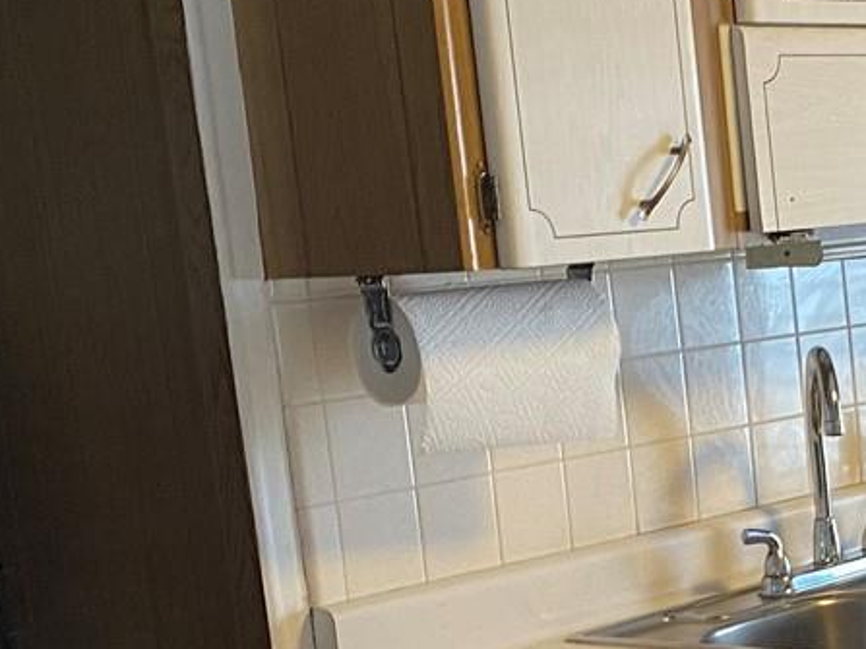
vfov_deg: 15.7
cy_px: 575
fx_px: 2326
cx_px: 1118
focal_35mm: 93
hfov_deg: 19.5
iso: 160
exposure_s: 1/60
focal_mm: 4.25
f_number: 1.8
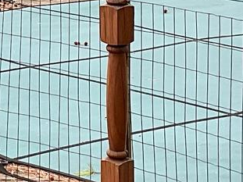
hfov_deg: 10.2
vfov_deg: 7.6
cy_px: -80
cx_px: -27
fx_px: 1340
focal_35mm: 191
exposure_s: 1/422
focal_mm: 3
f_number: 1.8
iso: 16
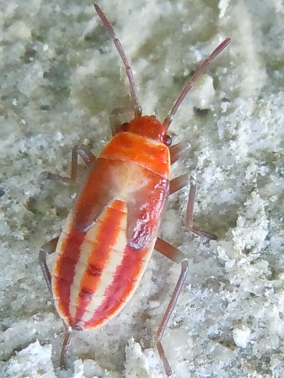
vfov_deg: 47.8
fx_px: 426
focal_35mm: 39
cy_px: 189
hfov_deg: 36.9
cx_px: 142
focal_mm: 7.1
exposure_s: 1/160
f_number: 3.7
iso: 800
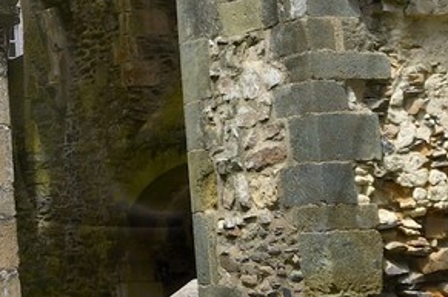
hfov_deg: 14.3
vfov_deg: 10.2
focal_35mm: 132
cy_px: -23
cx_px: -262
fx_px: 1640
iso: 200
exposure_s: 1/160
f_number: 11
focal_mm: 24
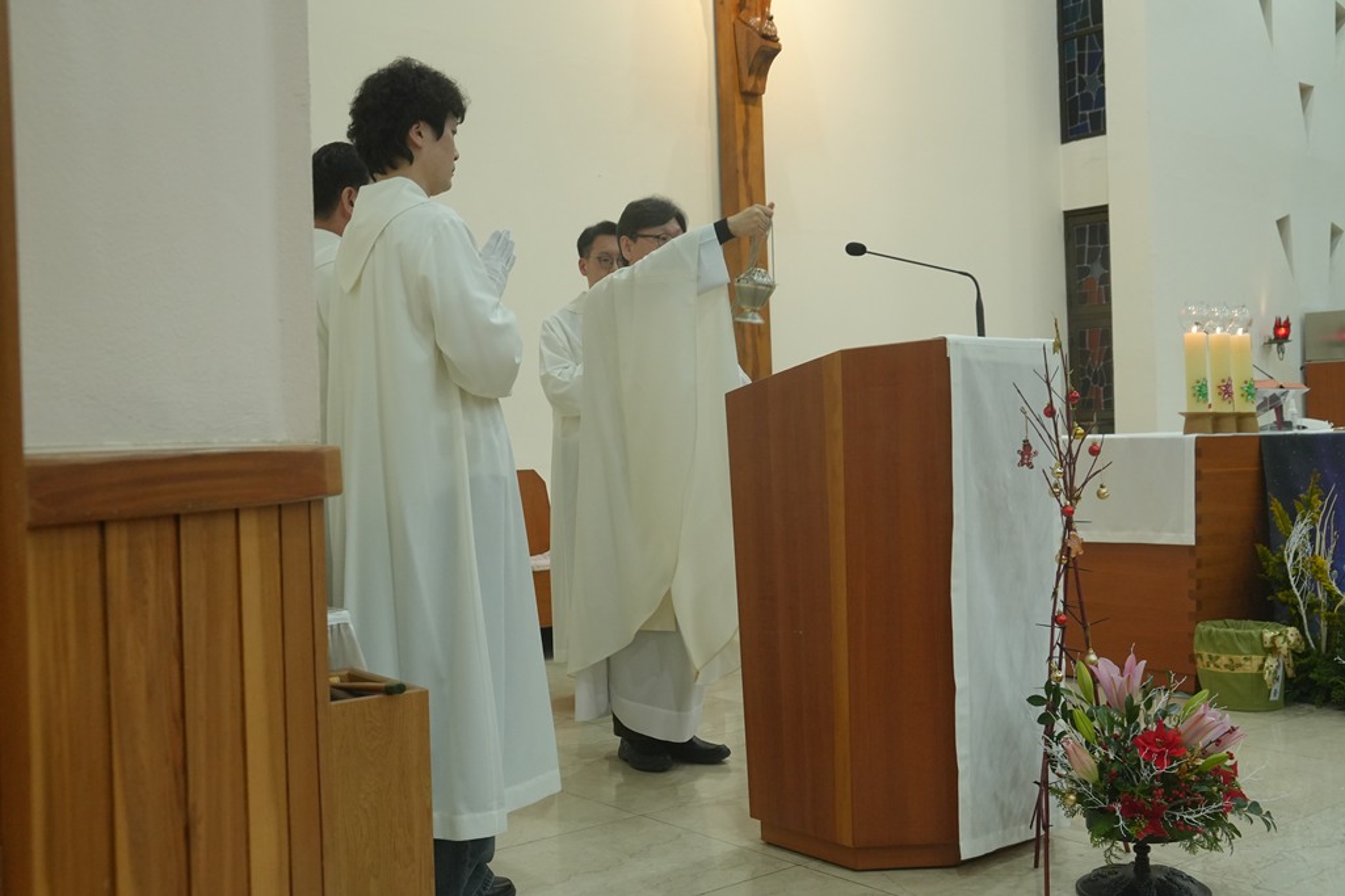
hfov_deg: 53.1
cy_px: 448
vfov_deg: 36.9
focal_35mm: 36
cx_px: 672
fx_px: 1345
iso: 1250
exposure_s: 1/60
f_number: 6.3
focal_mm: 24
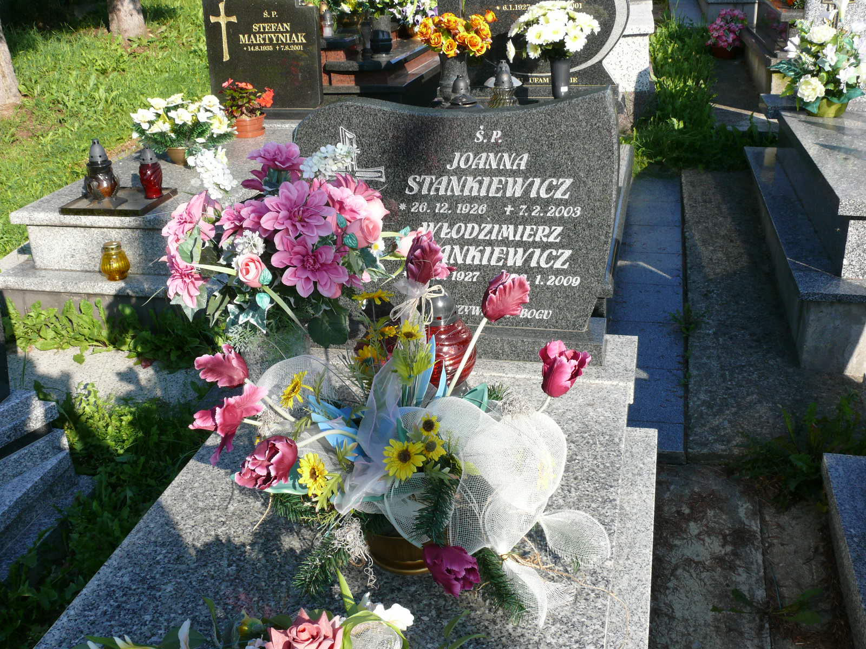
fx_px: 876
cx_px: 433
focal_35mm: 35
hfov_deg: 52.6
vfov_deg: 40.7
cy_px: 324
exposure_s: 1/250
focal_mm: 7.4
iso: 100
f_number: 5.6
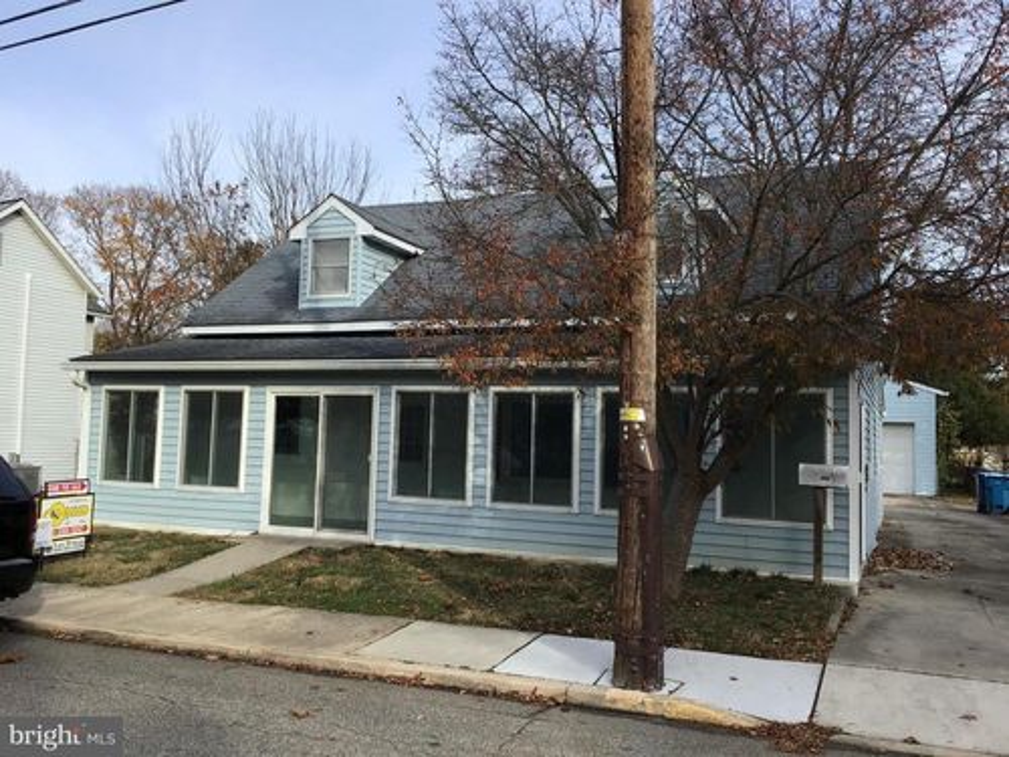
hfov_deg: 58.4
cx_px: 504
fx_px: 904
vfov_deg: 45.4
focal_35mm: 31
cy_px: 378
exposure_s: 1/595
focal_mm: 3.3
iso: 25
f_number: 2.4
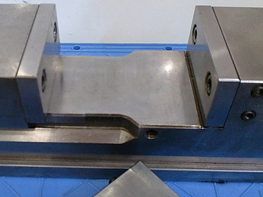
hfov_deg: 42.7
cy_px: 97
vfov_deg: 32.9
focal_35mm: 44
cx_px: 101
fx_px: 334
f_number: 3.1
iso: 400
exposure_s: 1/60
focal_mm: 6.3
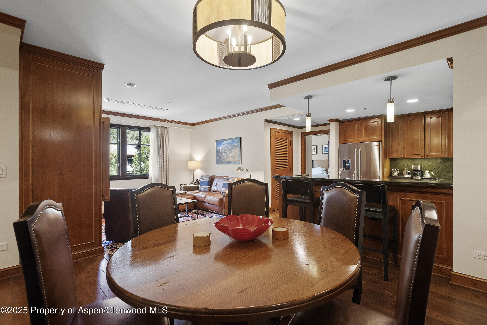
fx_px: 230
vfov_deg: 70.5
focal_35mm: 17
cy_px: 162
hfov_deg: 93.3
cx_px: 244
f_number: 7.1
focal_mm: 17
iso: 1600
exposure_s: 1/2.5
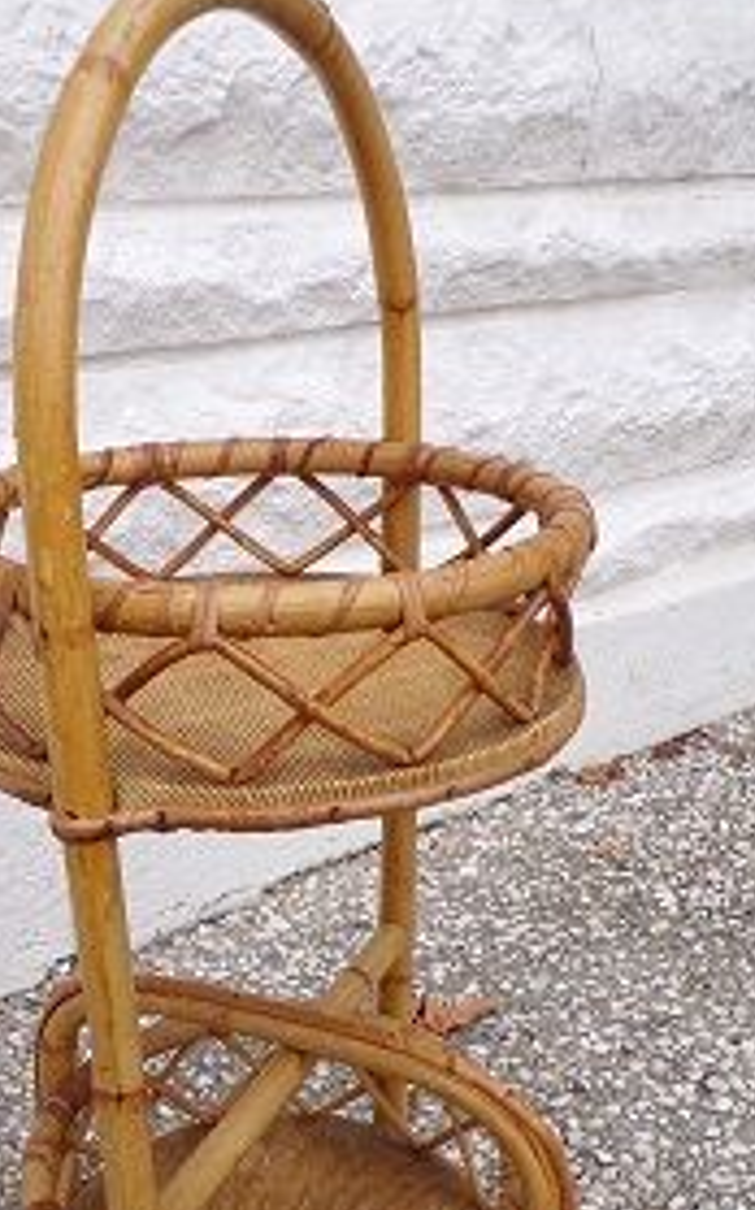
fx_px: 1385
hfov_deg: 30.4
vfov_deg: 46.4
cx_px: 289
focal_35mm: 42
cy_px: 815
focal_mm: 4.3
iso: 80
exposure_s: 1/100
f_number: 4.3
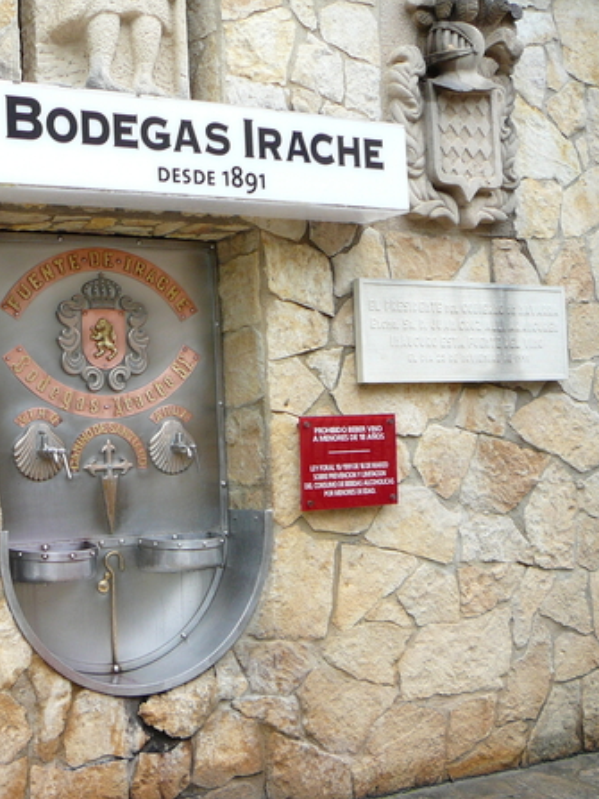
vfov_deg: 40.4
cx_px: 68
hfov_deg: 29.7
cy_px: 400
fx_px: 1085
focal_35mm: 47
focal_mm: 5.2
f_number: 2.8
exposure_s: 1/125
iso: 80
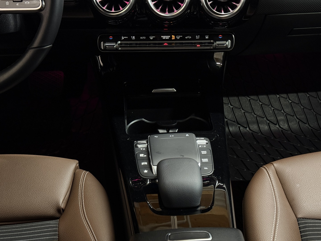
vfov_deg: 30.3
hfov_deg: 39.7
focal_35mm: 48
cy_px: 120
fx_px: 445
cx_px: 160
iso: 500
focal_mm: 6.76
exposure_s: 1/40
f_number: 1.78
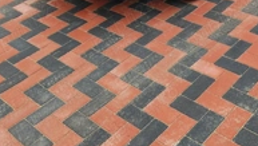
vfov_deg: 17.9
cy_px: -64
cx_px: 182
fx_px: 418
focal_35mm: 61
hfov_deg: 33.9
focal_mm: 6.12
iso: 50
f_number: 1.9
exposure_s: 1/310
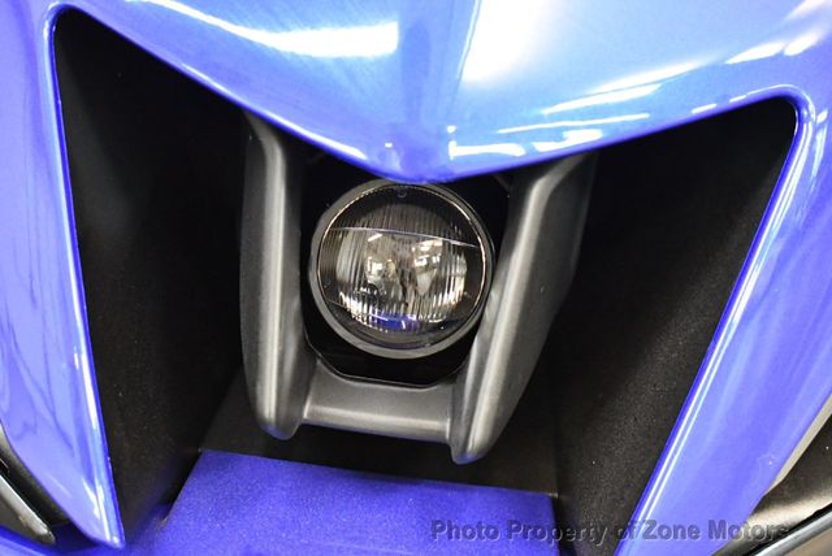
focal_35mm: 84
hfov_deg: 24.2
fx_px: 1943
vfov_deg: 16.3
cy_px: 278
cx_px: 416
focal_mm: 42
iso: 6400
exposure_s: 1/60
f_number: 5
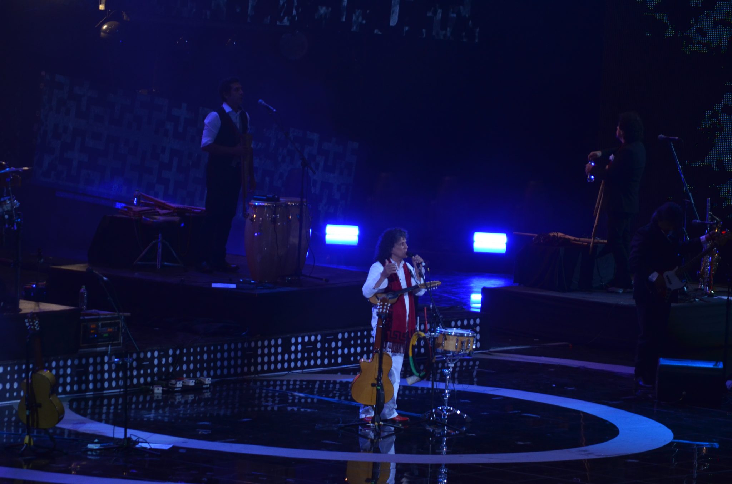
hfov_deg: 6.9
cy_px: 242
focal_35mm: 300
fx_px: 6087
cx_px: 366
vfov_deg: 4.6
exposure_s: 1/100
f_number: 5.6
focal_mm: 200
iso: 800
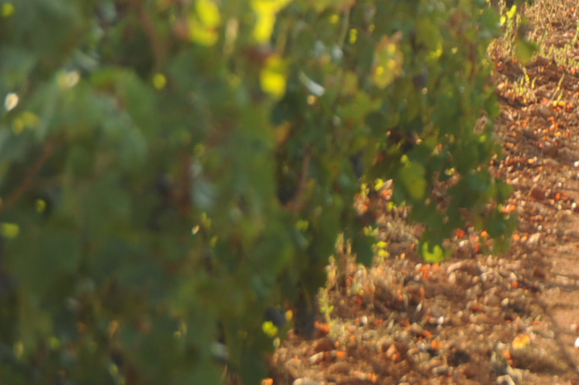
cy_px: -16
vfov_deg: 3.8
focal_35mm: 364
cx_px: 756
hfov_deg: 5.6
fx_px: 5850
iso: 250
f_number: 6.3
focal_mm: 120
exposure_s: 1/160
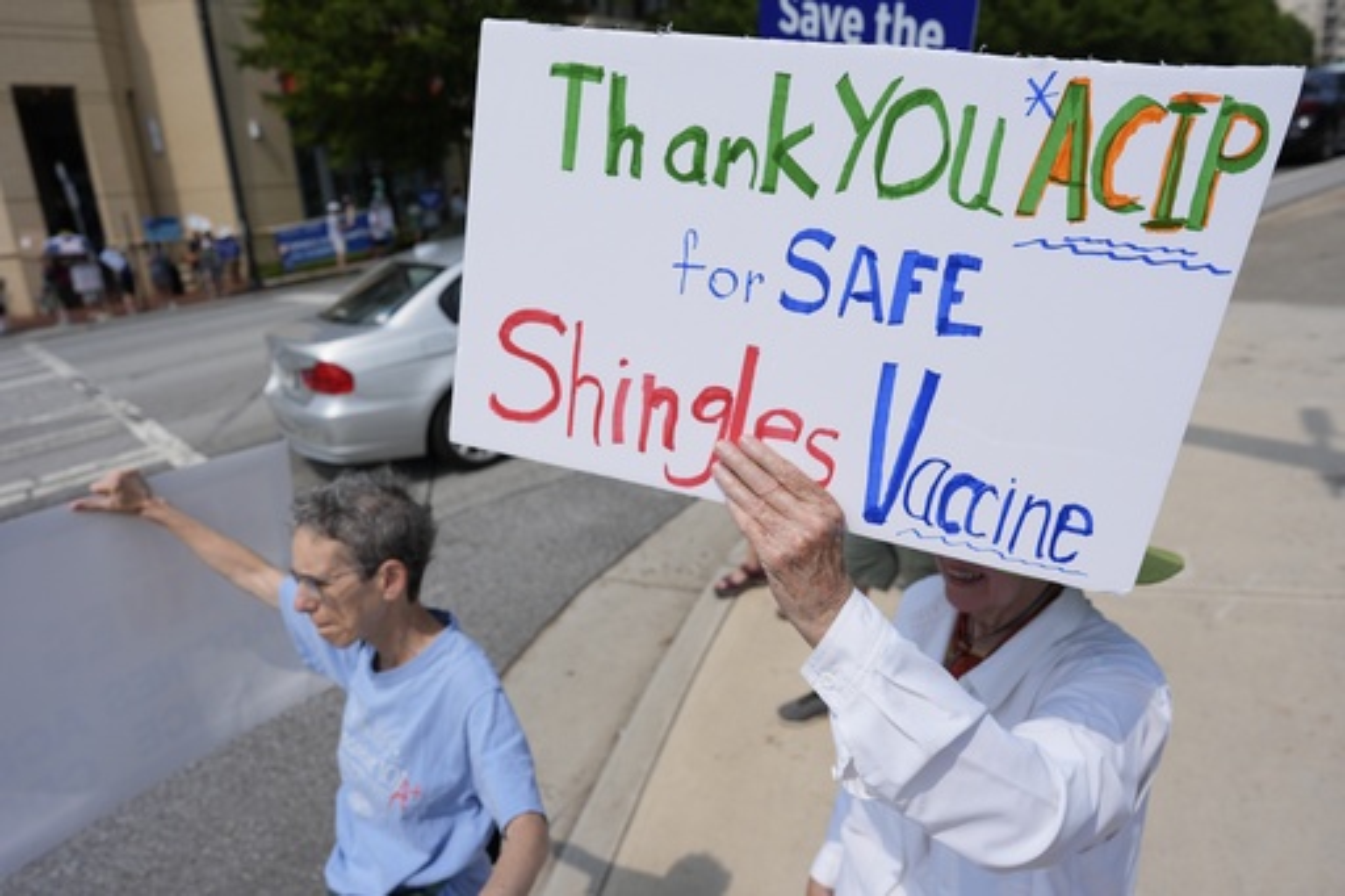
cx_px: 672
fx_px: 896
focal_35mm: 24
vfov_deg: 53.1
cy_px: 448
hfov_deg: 73.8
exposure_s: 1/4000
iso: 250
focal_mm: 24
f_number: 4.5
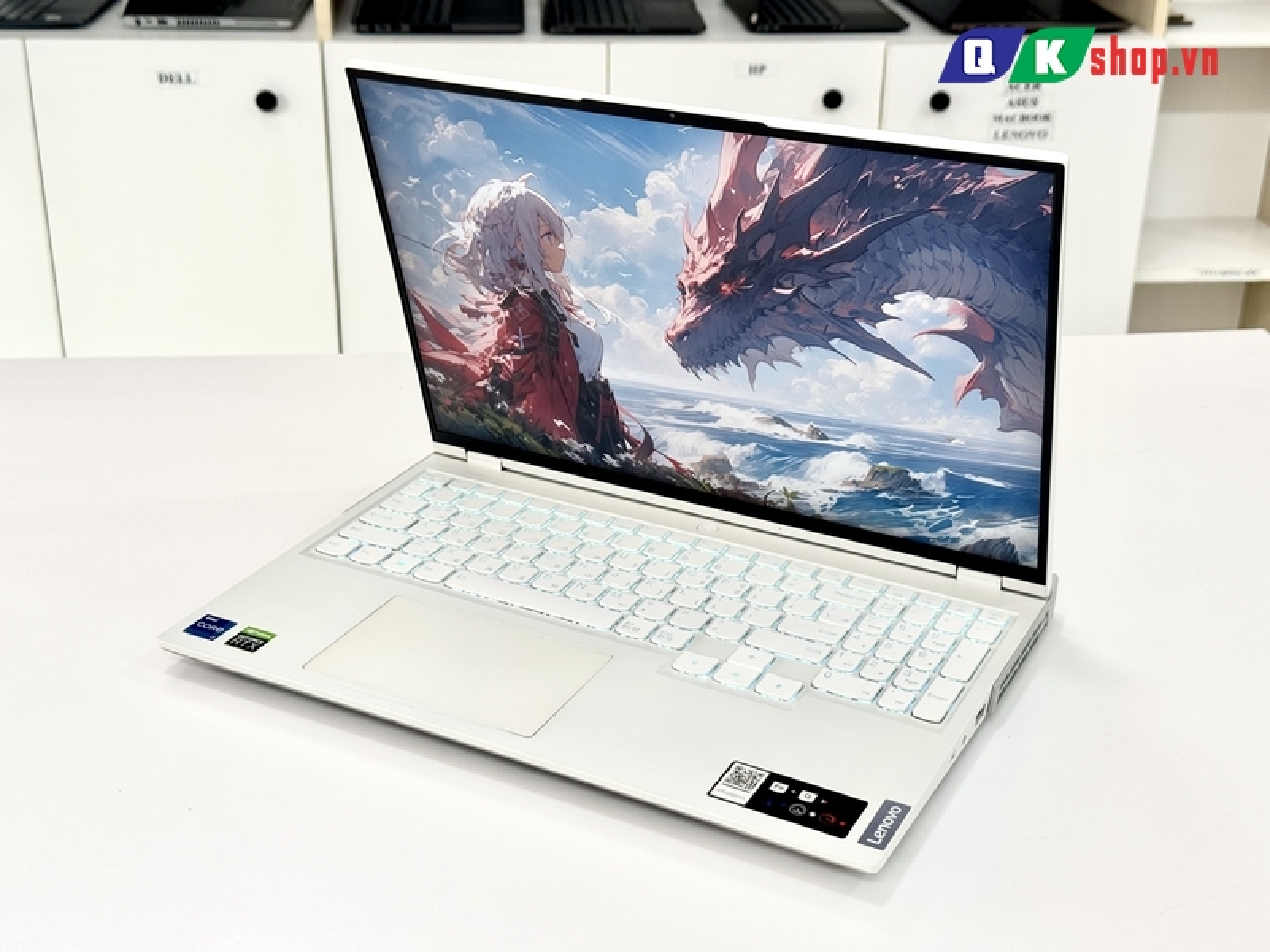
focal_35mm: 48
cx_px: 635
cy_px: 476
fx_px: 1761
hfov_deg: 39.7
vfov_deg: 30.3
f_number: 1.78
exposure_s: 1/162
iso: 80
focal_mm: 6.76
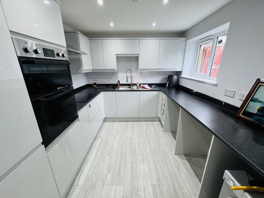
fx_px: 107
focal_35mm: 14
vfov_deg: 85.7
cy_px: 99
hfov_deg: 102.1
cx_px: 132
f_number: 2.2
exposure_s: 1/100
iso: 160
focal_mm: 2.22
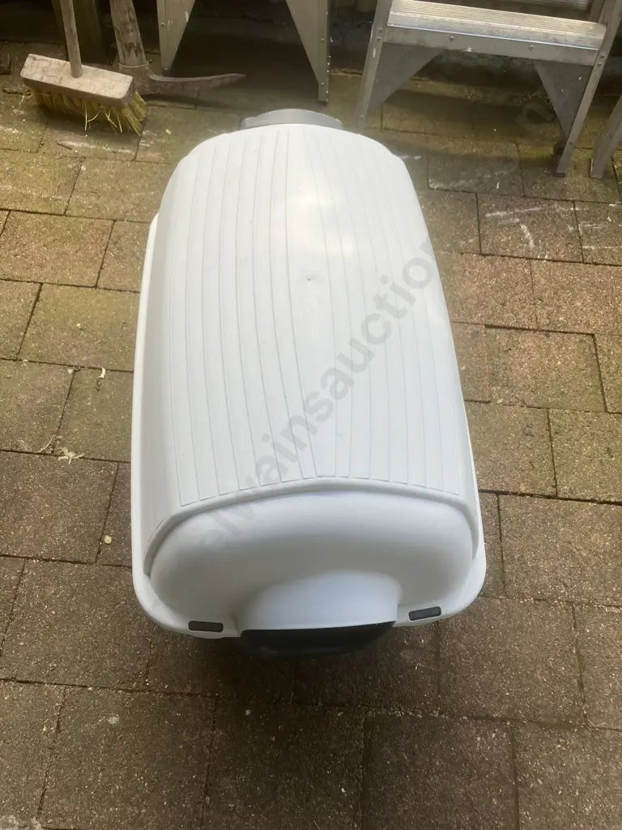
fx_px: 671
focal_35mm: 28
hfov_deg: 49.7
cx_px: 311
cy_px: 415
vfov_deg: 63.4
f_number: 1.8
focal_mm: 3.99
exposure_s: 1/150
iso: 25
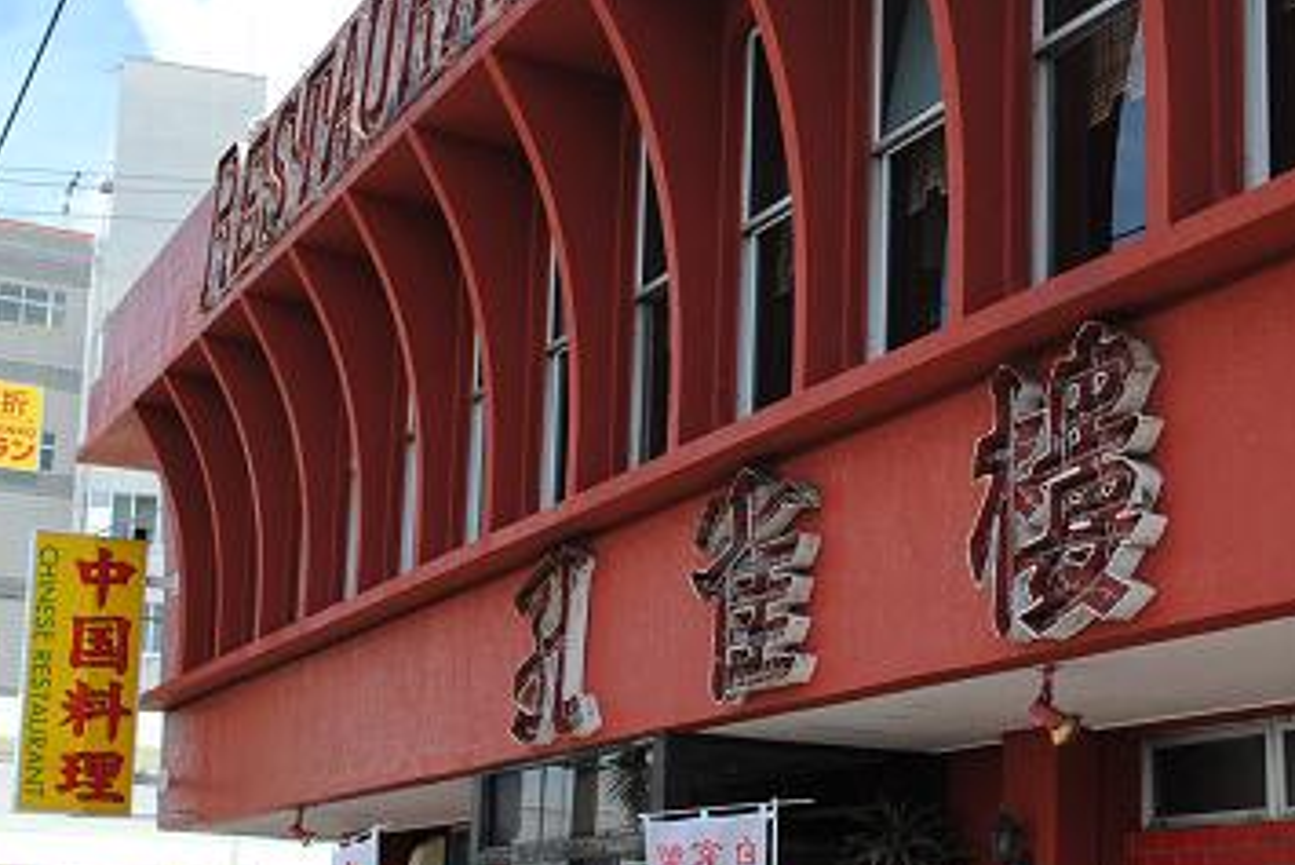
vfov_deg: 22.7
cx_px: 746
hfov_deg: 33.9
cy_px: 695
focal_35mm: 59
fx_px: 2123
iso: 100
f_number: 7.1
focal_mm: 24
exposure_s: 1/200
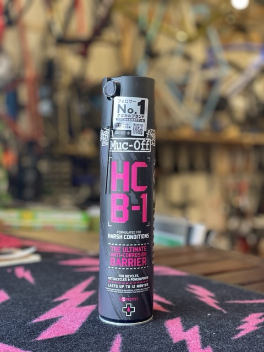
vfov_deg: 36.8
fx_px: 529
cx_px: 132
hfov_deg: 28.0
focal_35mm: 52
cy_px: 176
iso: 250
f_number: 2
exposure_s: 1/120
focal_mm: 6
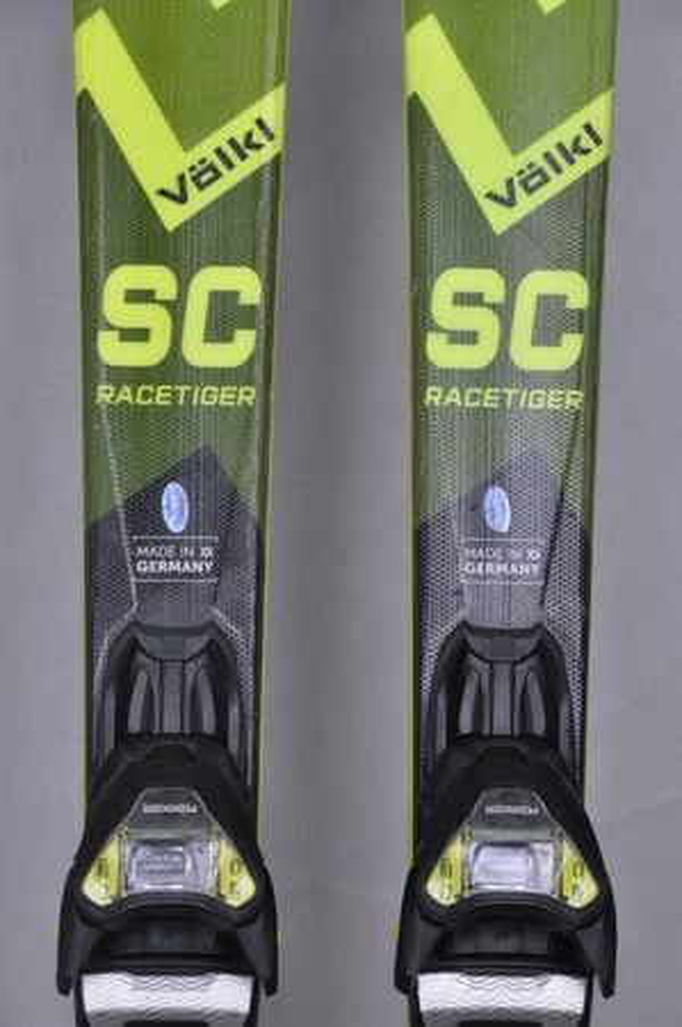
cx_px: 341
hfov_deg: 8.7
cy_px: 514
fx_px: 4486
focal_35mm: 158
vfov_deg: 13.1
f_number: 9.5
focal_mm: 105
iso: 3200
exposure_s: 1/125
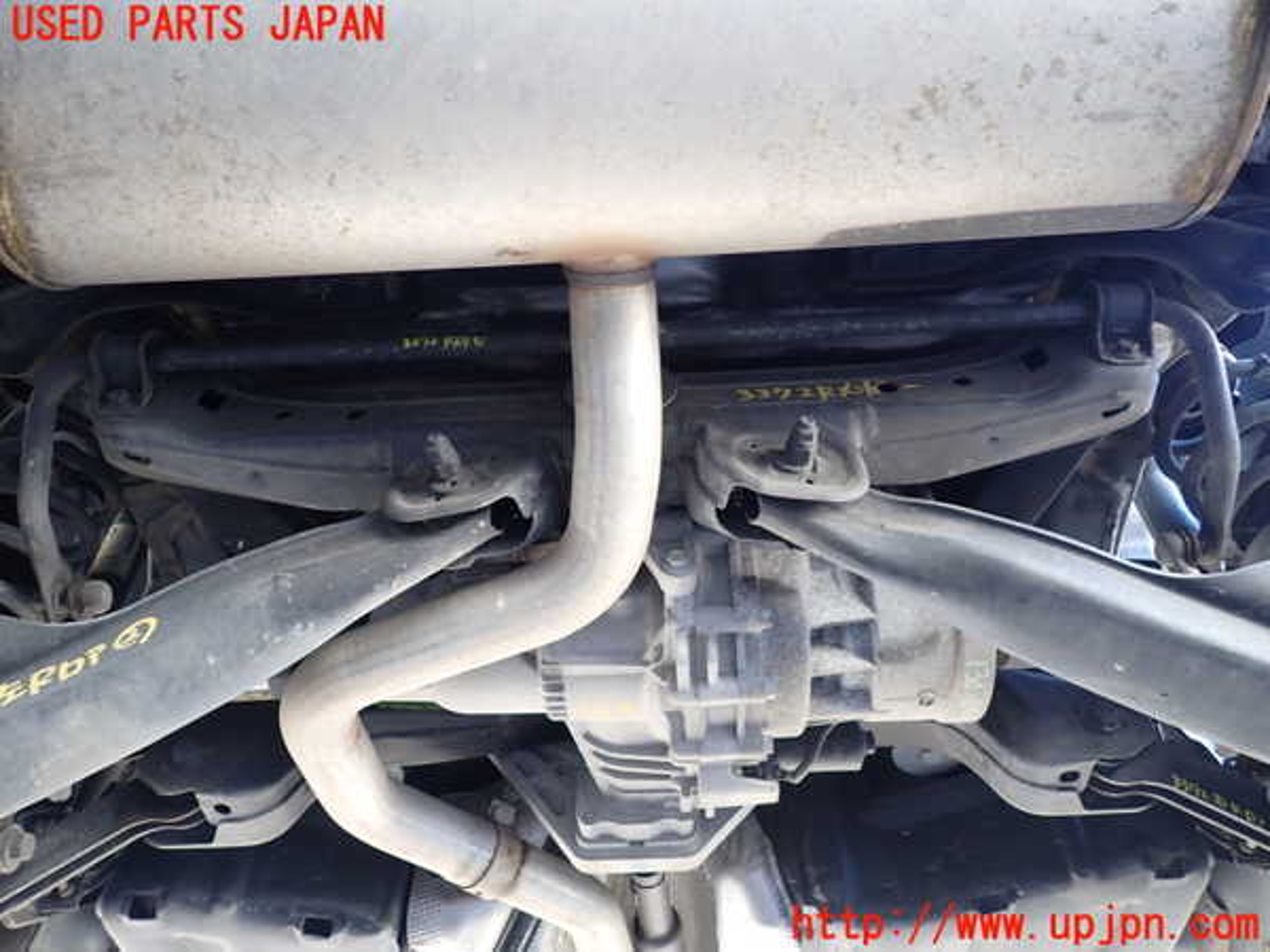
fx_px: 917
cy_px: 476
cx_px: 635
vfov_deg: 54.9
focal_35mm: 25
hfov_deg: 69.4
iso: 200
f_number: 2
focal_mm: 4.5
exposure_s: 1/30
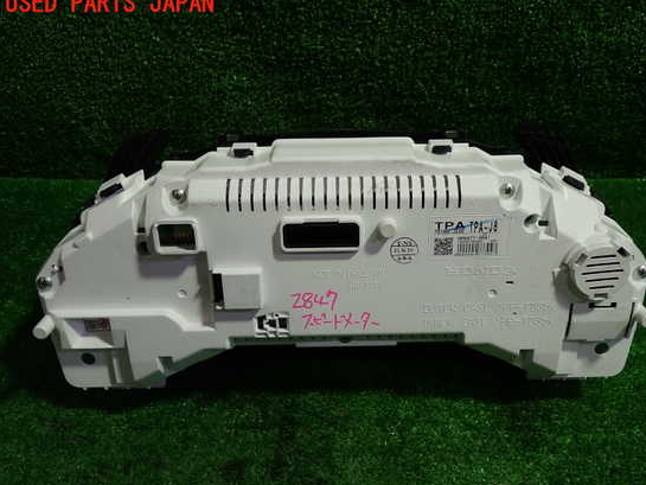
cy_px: 256
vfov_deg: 42.9
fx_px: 616
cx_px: 354
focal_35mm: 33
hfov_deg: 55.2
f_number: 2.3
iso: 125
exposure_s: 1/60
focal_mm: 5.4
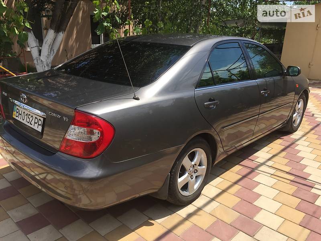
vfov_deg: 48.2
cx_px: 160
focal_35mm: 29
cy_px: 120
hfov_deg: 61.7
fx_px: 269
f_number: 2.2
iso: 32
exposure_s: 1/1582
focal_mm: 4.2
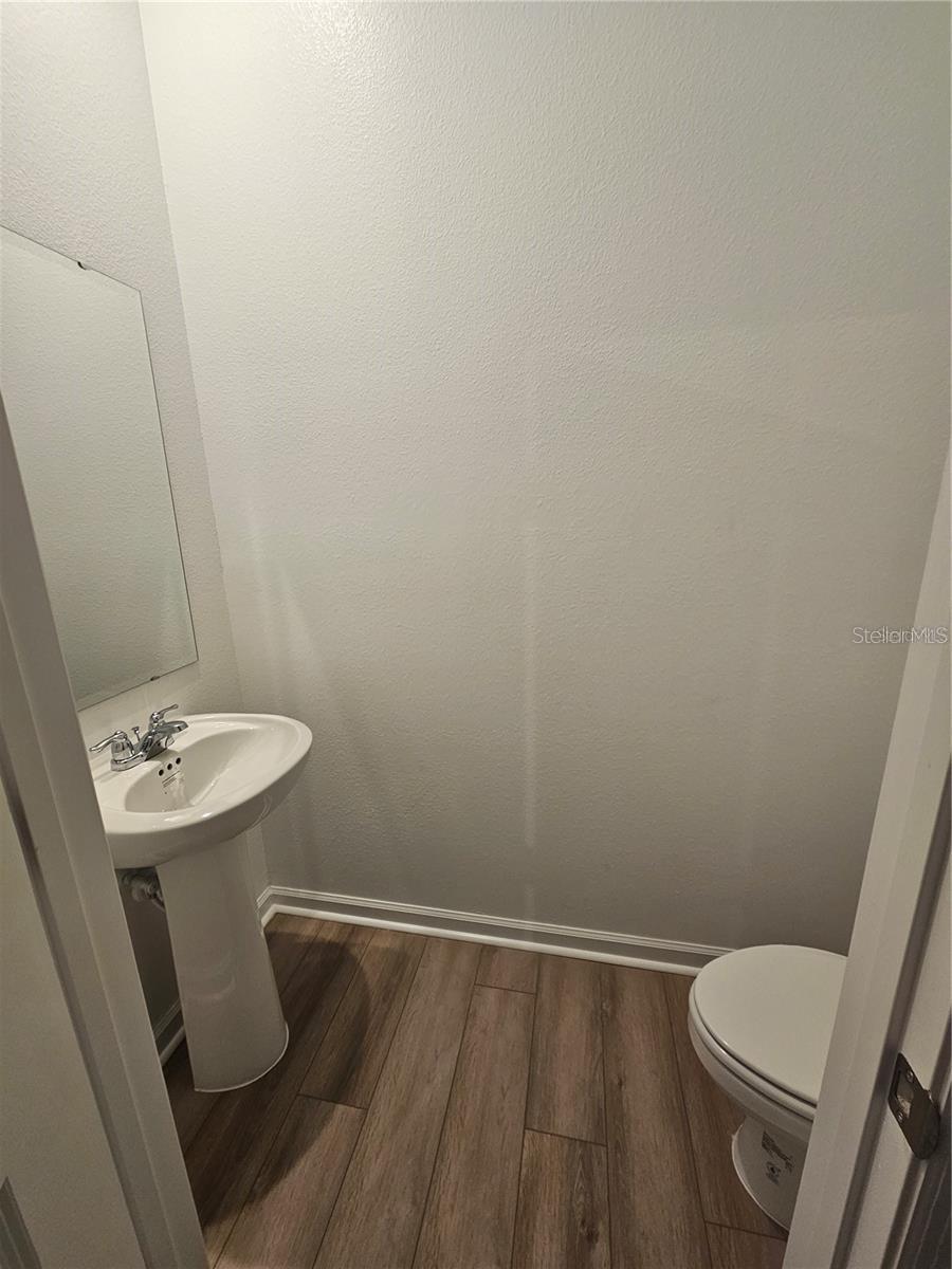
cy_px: 634
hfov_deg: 89.9
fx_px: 477
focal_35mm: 13
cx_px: 476
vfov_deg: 106.2
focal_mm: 2.2
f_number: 2.2
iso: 100
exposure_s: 1/60
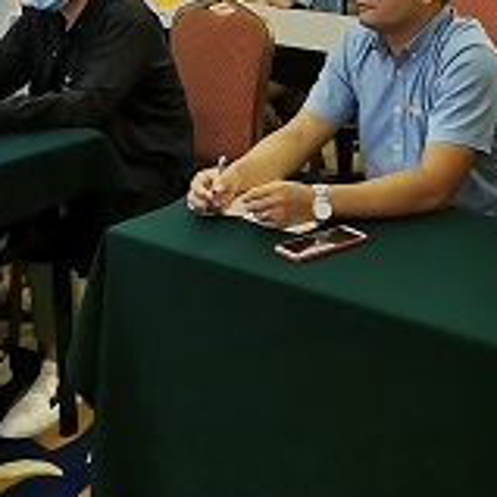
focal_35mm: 90
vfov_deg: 17.9
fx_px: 1462
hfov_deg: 19.0
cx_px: 422
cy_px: -163
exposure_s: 1/100
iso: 200
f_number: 1.8
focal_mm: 5.58
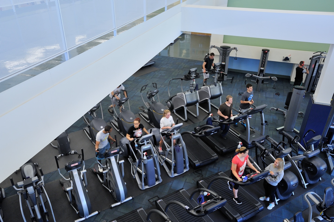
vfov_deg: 43.5
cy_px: 111
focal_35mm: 30
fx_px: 278
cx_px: 167
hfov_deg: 62.0
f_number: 3.2
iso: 1600
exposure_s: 1/160
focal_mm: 30
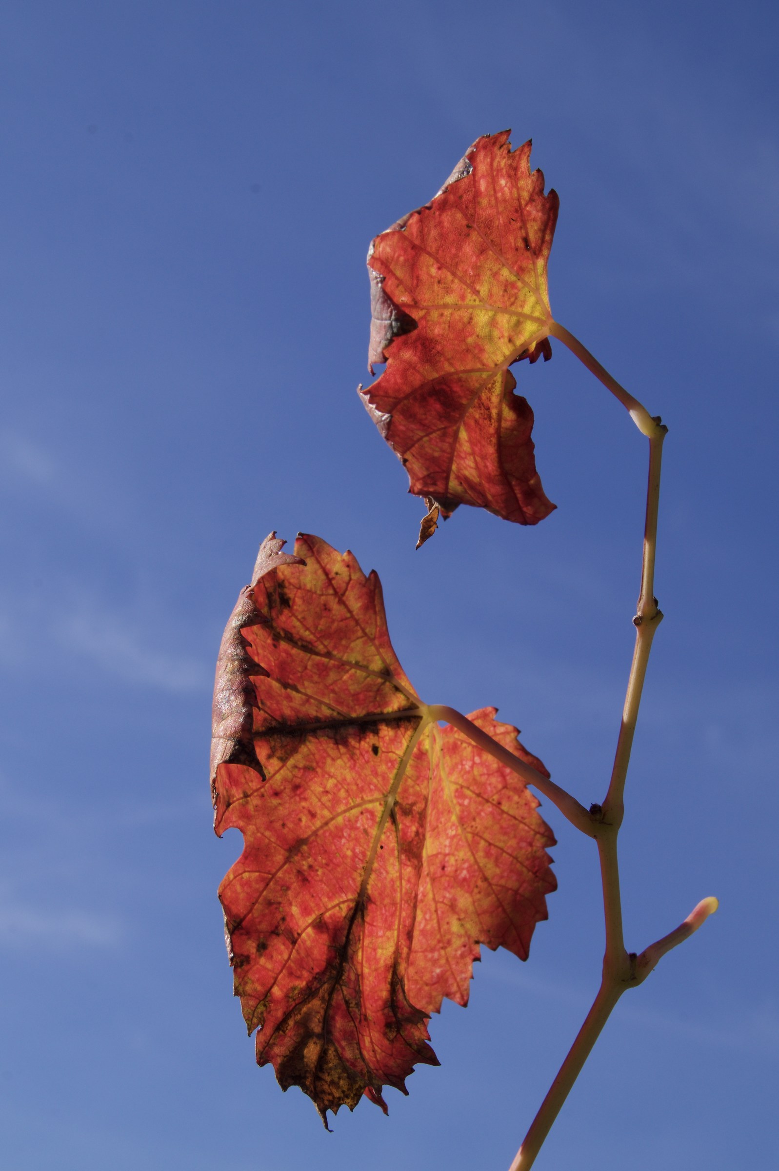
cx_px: 390
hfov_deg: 18.2
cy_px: 586
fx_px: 2437
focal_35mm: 75
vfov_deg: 27.0
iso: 100
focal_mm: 50
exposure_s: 1/60
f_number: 20
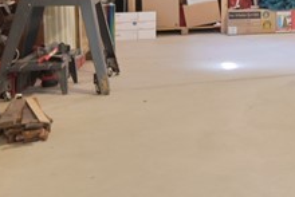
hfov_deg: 23.2
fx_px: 566
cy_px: -47
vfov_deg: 18.6
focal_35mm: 69
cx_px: 449
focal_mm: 14
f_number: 9
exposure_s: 1/1.3
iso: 320
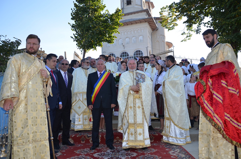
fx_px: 180
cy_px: 80
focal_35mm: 27
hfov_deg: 67.5
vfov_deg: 47.7
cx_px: 120
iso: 100
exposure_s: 1/250
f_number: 5
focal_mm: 18
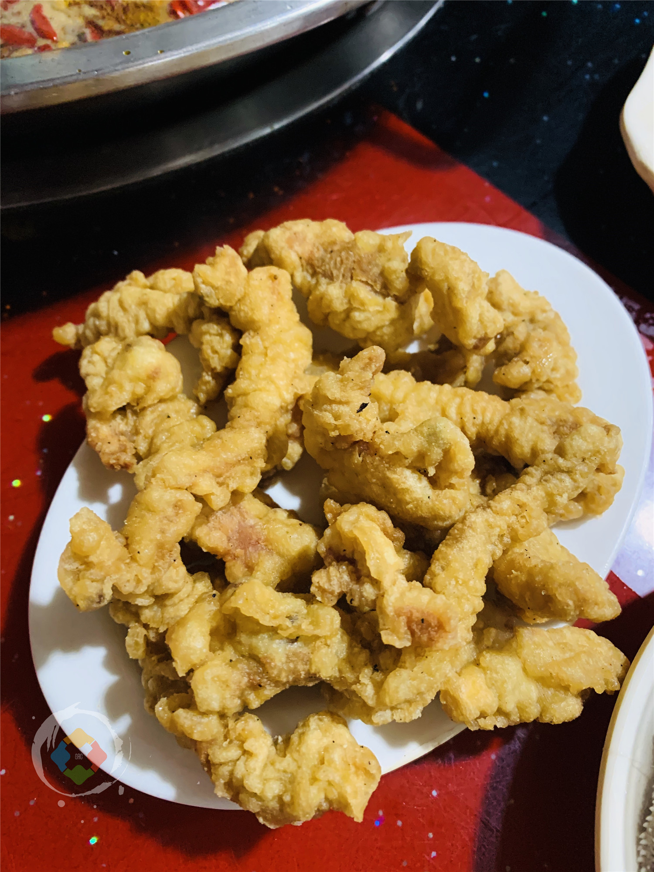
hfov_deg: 53.1
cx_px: 327
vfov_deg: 67.3
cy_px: 436
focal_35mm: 26
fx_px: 655
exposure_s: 1/59
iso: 400
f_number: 1.8
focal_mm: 4.25
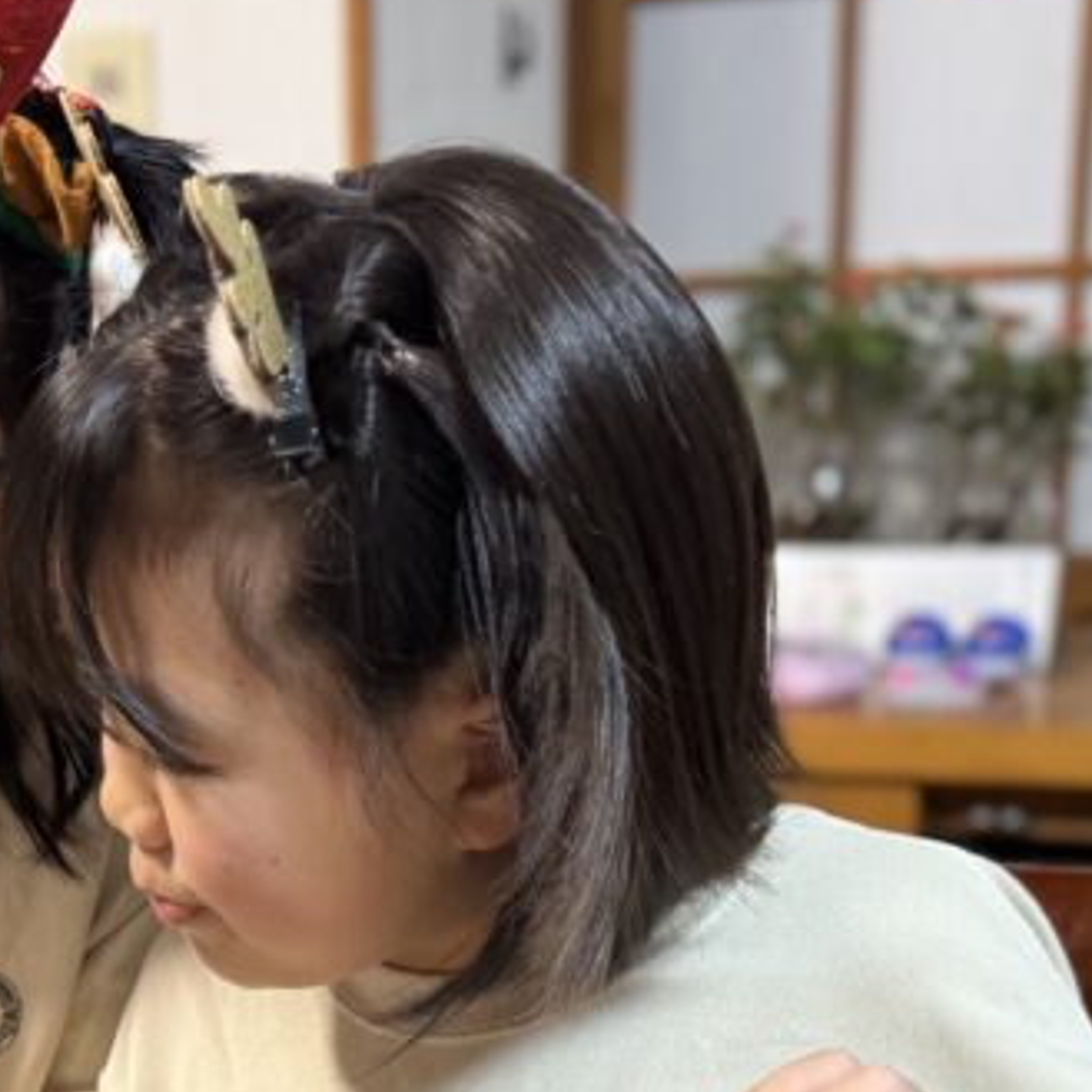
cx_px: 222
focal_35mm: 66
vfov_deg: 25.0
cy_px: 1065
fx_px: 2356
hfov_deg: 25.7
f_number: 1.78
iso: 200
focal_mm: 6.76
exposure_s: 1/60
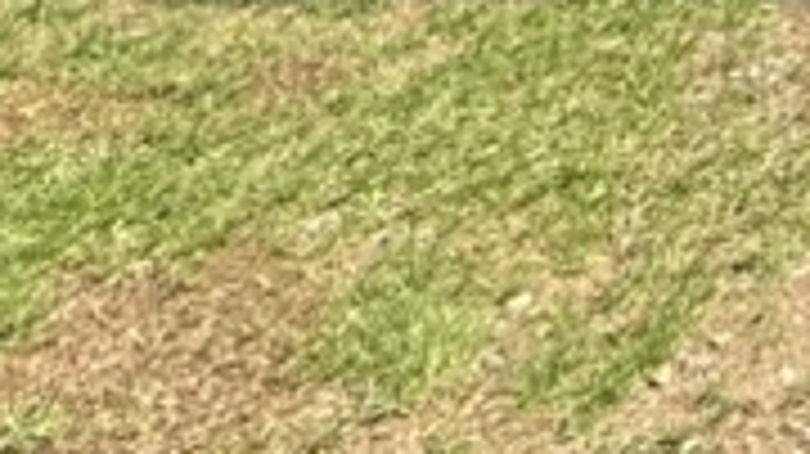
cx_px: 2102
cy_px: -1254
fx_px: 1867
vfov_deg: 8.6
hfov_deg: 13.7
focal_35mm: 87
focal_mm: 2.22
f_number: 2.2
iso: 50
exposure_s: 1/522
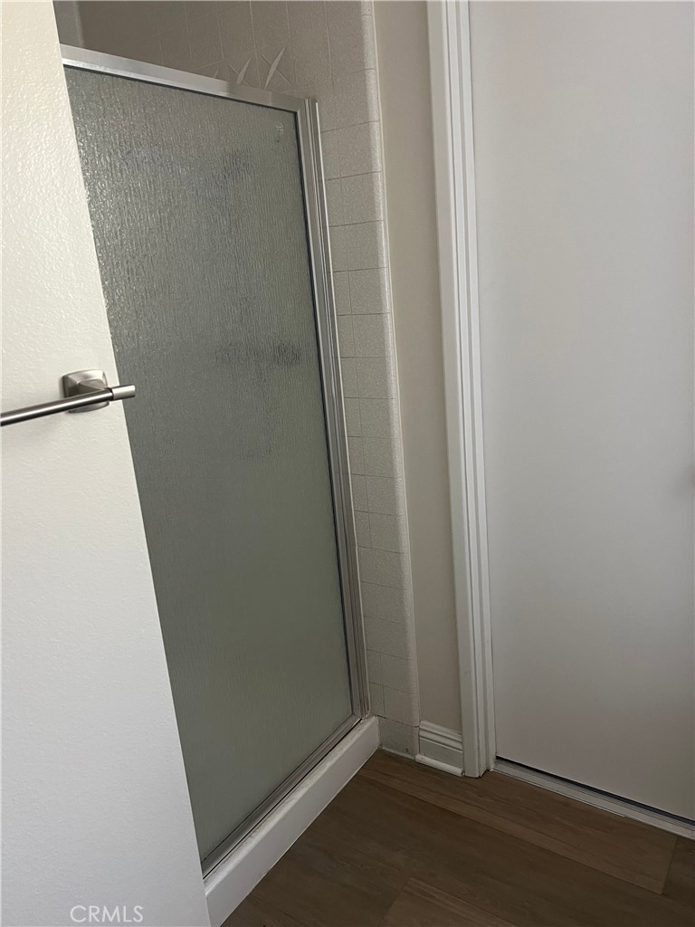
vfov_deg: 67.3
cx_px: 348
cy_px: 464
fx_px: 696
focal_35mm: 26
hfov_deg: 53.1
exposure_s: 1/67
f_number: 1.5
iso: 125
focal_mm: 5.7
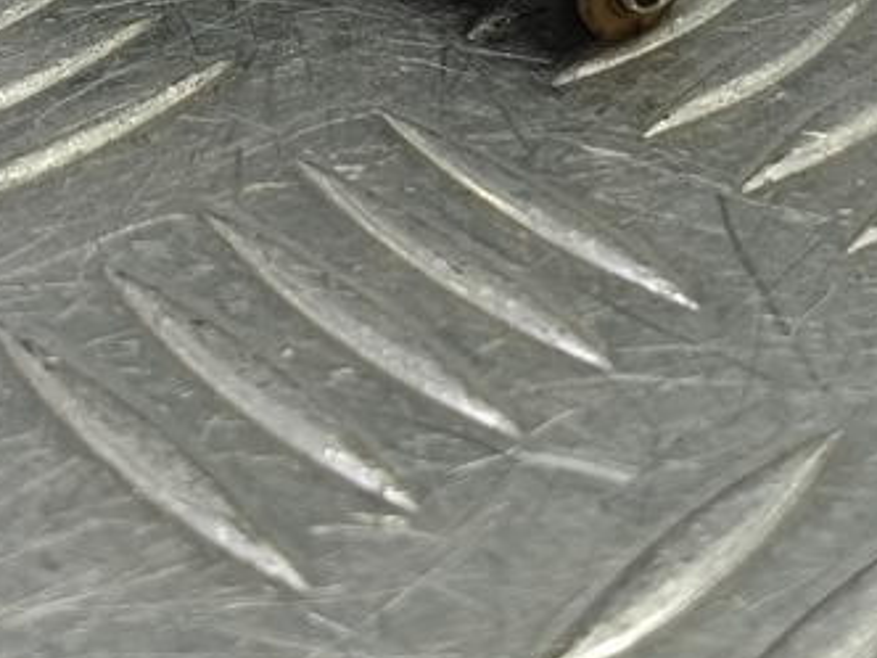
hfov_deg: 27.3
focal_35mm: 71
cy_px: -256
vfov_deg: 18.8
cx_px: 320
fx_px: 1799
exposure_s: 1/50
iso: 123
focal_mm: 4.11
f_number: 1.6
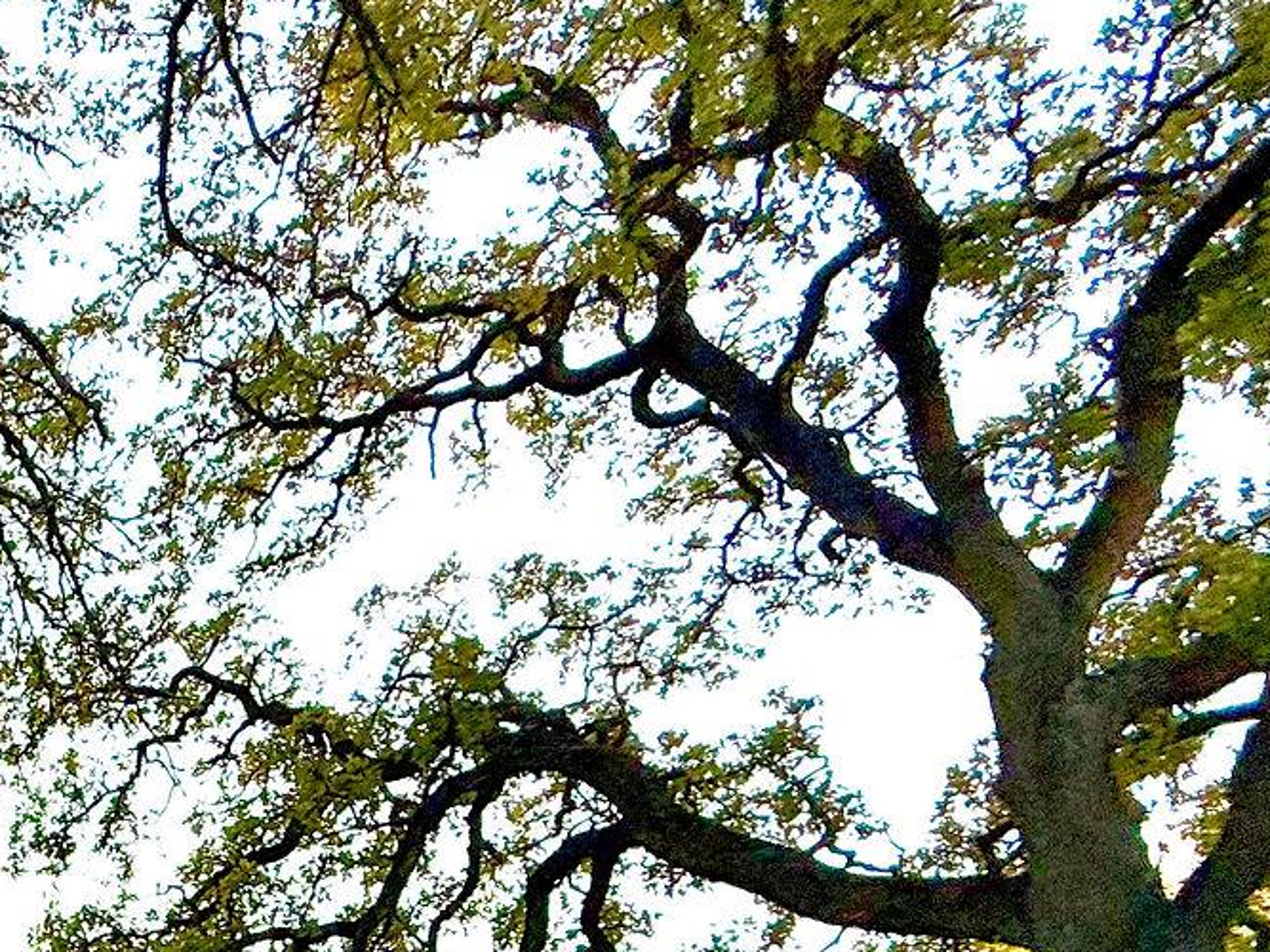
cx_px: -407
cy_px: 1241
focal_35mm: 43
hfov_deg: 32.3
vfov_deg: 27.8
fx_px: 1577
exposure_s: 1/140
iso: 50
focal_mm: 2.22
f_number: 2.2
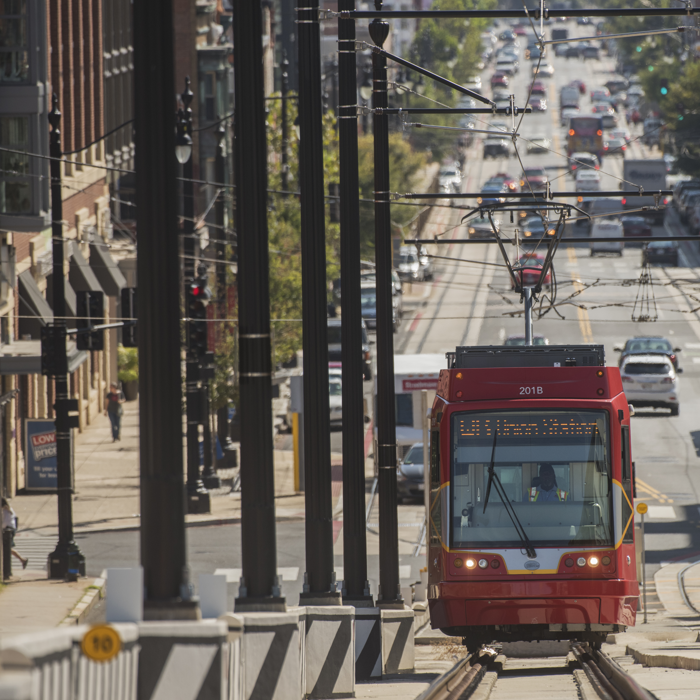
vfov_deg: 3.6
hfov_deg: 3.6
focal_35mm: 485
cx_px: 513
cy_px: 349
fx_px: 11096
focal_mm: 380
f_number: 5.6
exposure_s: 1/1600
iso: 400
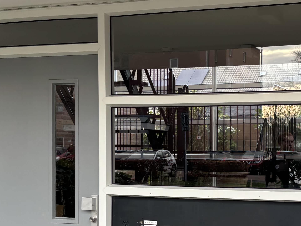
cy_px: 157
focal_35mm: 77
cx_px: 202
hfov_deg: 25.2
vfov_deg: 19.1
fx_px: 670
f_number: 1.6
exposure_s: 1/121
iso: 32
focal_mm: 6
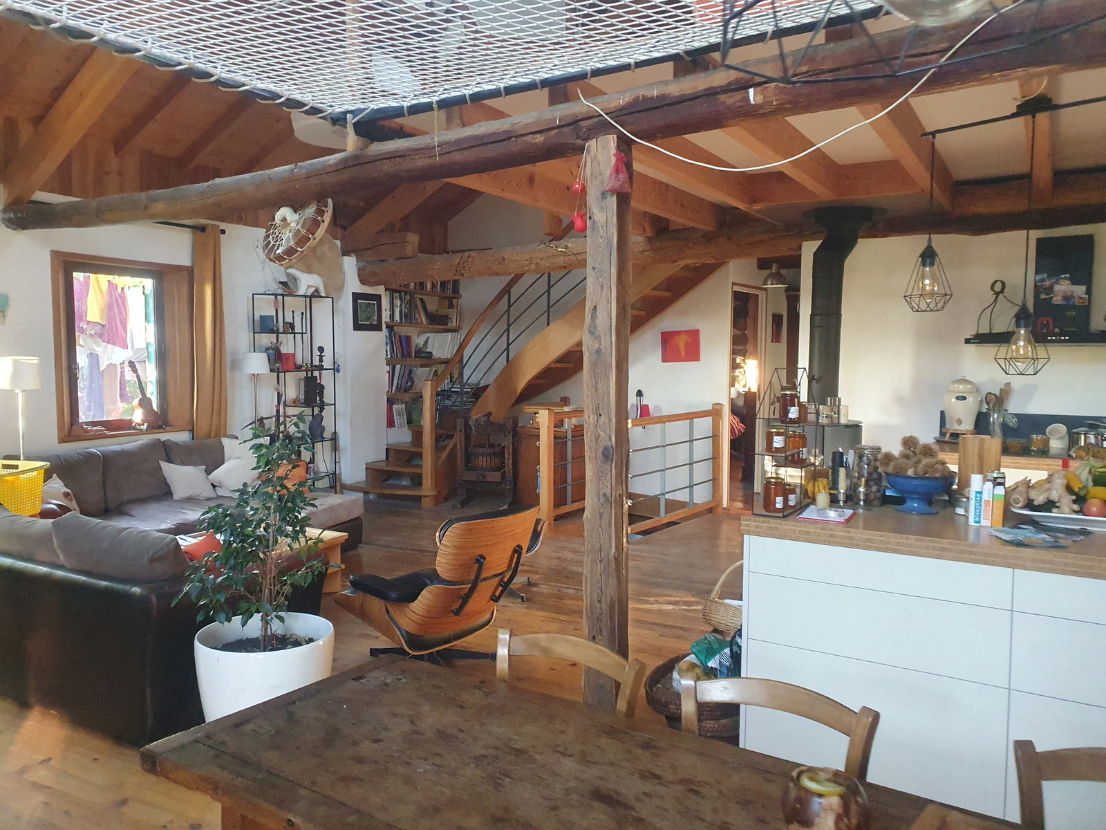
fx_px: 831
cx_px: 553
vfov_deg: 53.1
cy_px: 415
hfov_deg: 67.3
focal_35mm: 26
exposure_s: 1/50
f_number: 2.4
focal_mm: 4.32
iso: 640
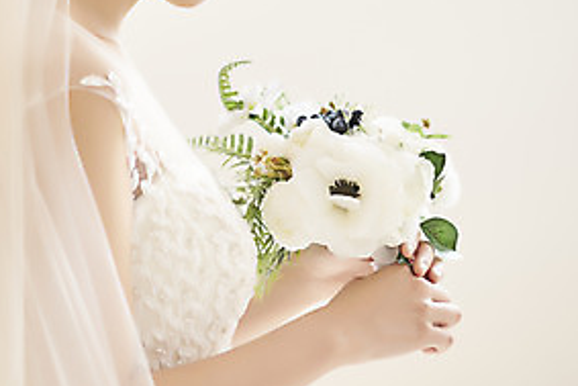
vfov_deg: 12.9
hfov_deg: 18.8
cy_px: 69
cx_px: 14
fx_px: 1703
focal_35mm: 106
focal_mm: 50
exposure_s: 1/125
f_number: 2
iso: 200
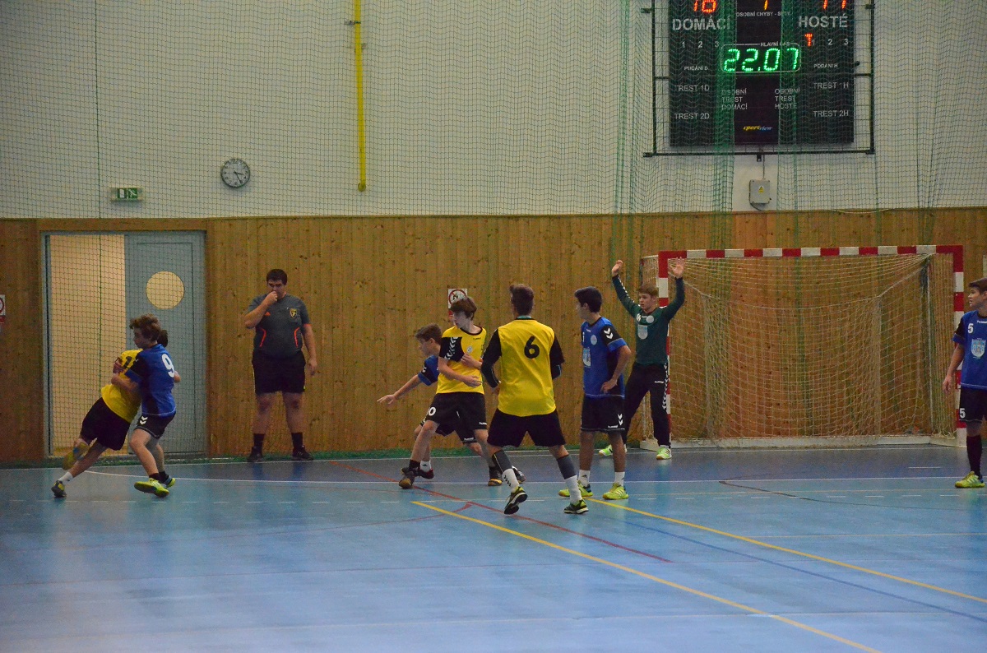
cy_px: 326
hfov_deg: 14.0
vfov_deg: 9.3
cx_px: 494
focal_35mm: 147
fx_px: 4021
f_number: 5.6
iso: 6400
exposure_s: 1/1250
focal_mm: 98
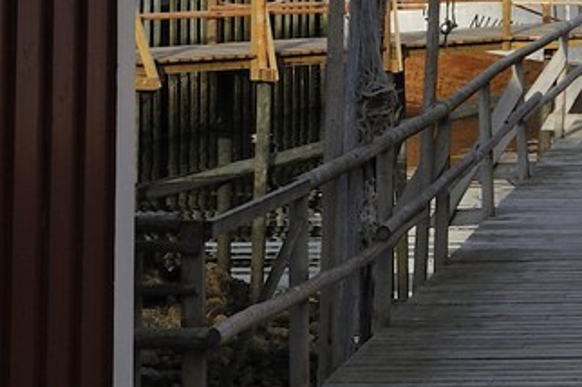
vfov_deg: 8.0
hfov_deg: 10.8
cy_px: -136
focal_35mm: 169
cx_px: 1274
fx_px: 2729
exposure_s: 1/160
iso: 400
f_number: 22
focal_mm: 34
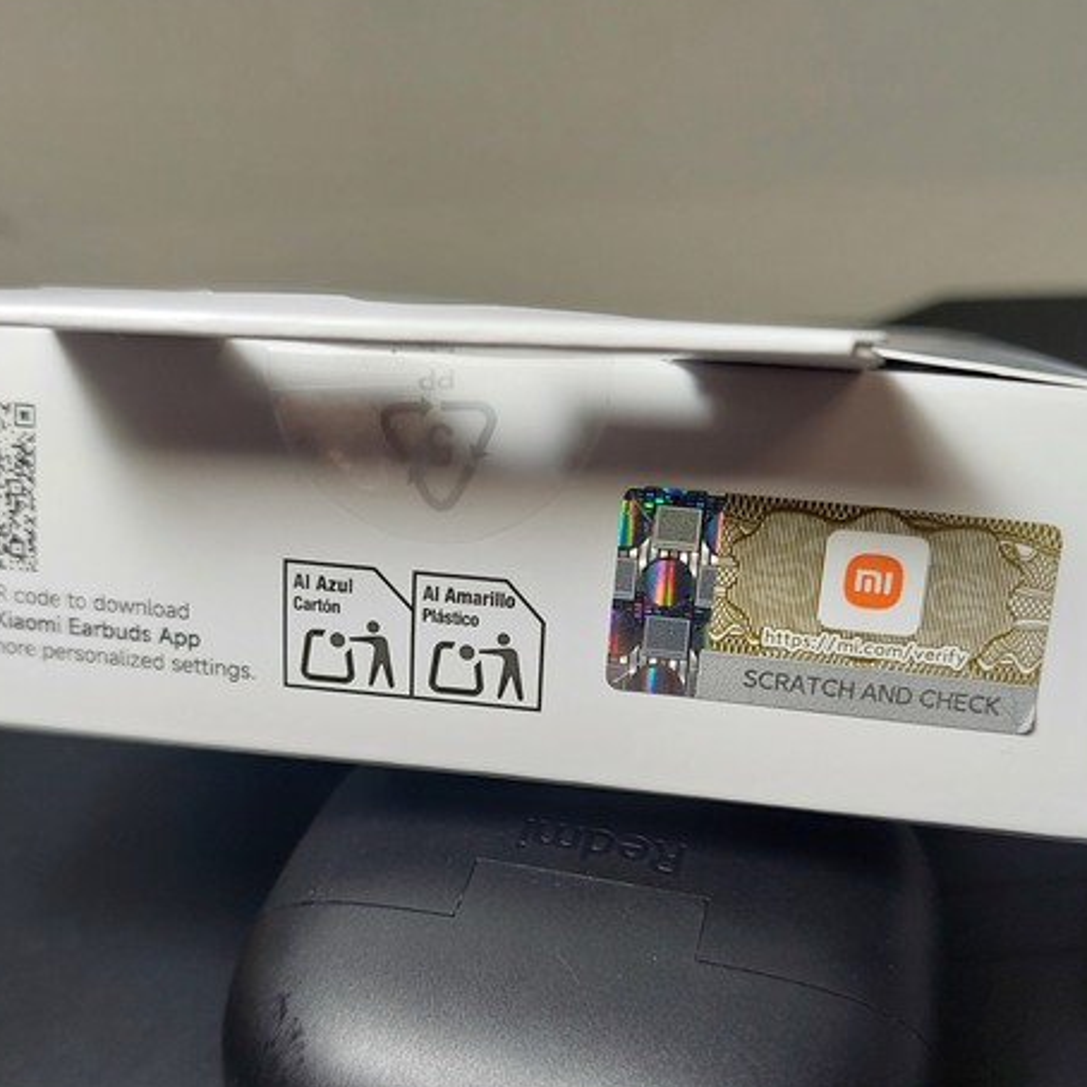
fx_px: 1350
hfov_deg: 43.8
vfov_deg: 43.6
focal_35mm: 38
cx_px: 517
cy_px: 669
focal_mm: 5.23
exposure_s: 1/120
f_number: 1.8
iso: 64
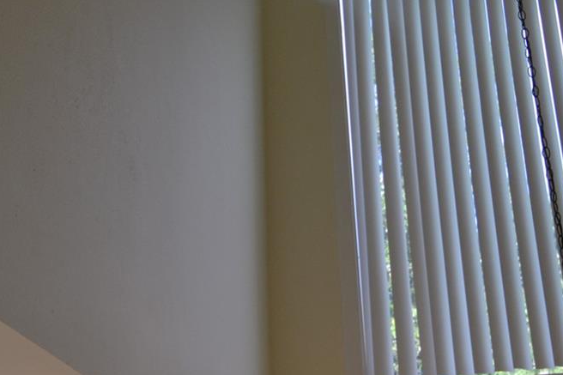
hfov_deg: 32.3
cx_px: 286
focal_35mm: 62
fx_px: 973
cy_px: 154
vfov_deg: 21.8
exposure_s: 1/100
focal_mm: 17
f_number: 5
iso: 400
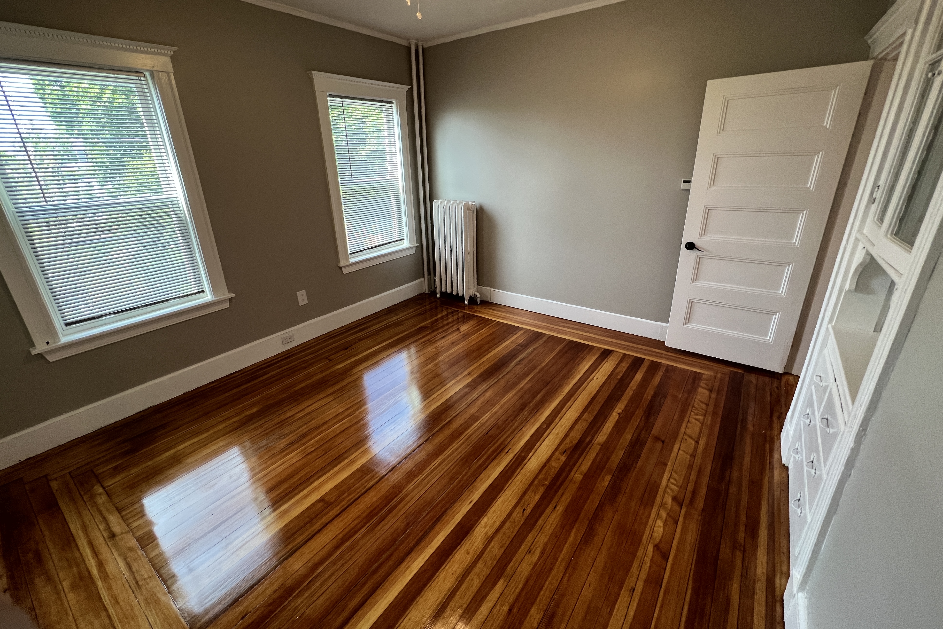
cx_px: 462
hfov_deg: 104.2
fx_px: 367
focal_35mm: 14
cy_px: 300
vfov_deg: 81.2
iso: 125
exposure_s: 1/120
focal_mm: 1.57
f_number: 1.8
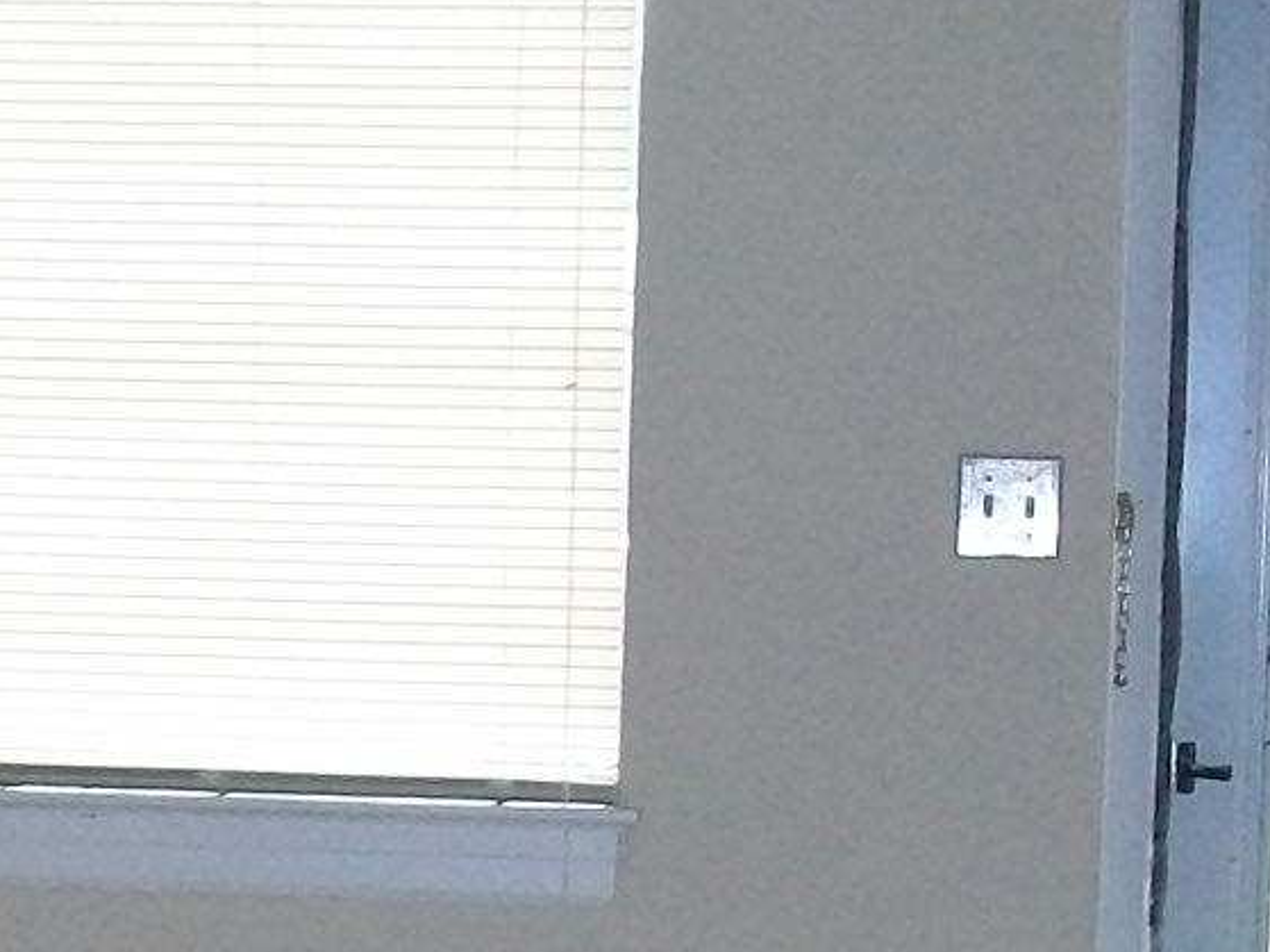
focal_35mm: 132
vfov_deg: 11.1
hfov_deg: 14.8
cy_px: 1079
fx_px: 4842
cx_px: 89
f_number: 2.7
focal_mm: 6
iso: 160
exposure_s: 1/60
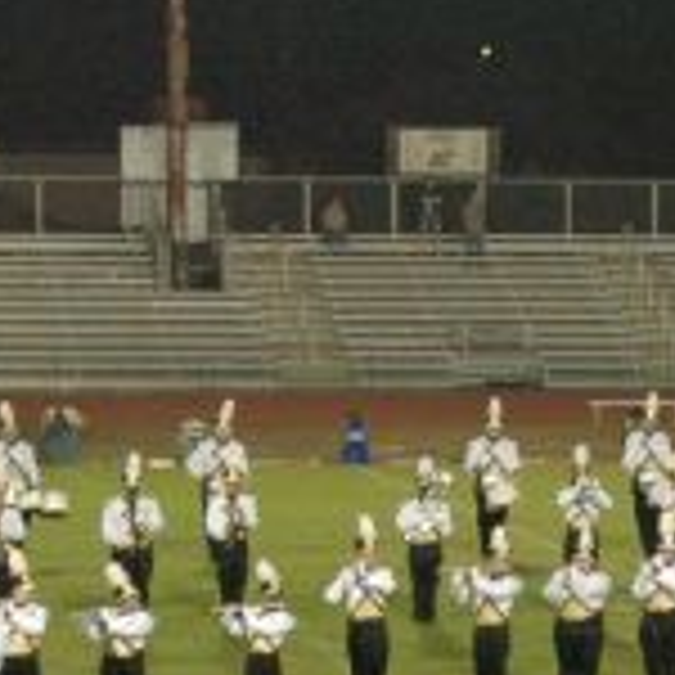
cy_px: 778
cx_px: 621
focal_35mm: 226
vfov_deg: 7.7
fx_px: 4986
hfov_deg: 7.7
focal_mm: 26
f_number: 2.8
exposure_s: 1/60
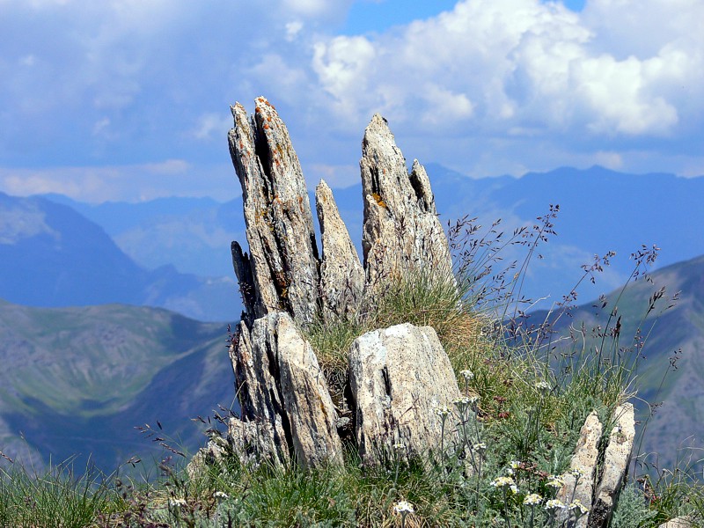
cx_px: 352
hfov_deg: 15.1
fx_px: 2664
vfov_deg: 11.3
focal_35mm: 131
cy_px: 264
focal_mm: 27.7
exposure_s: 1/1000
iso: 80
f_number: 5
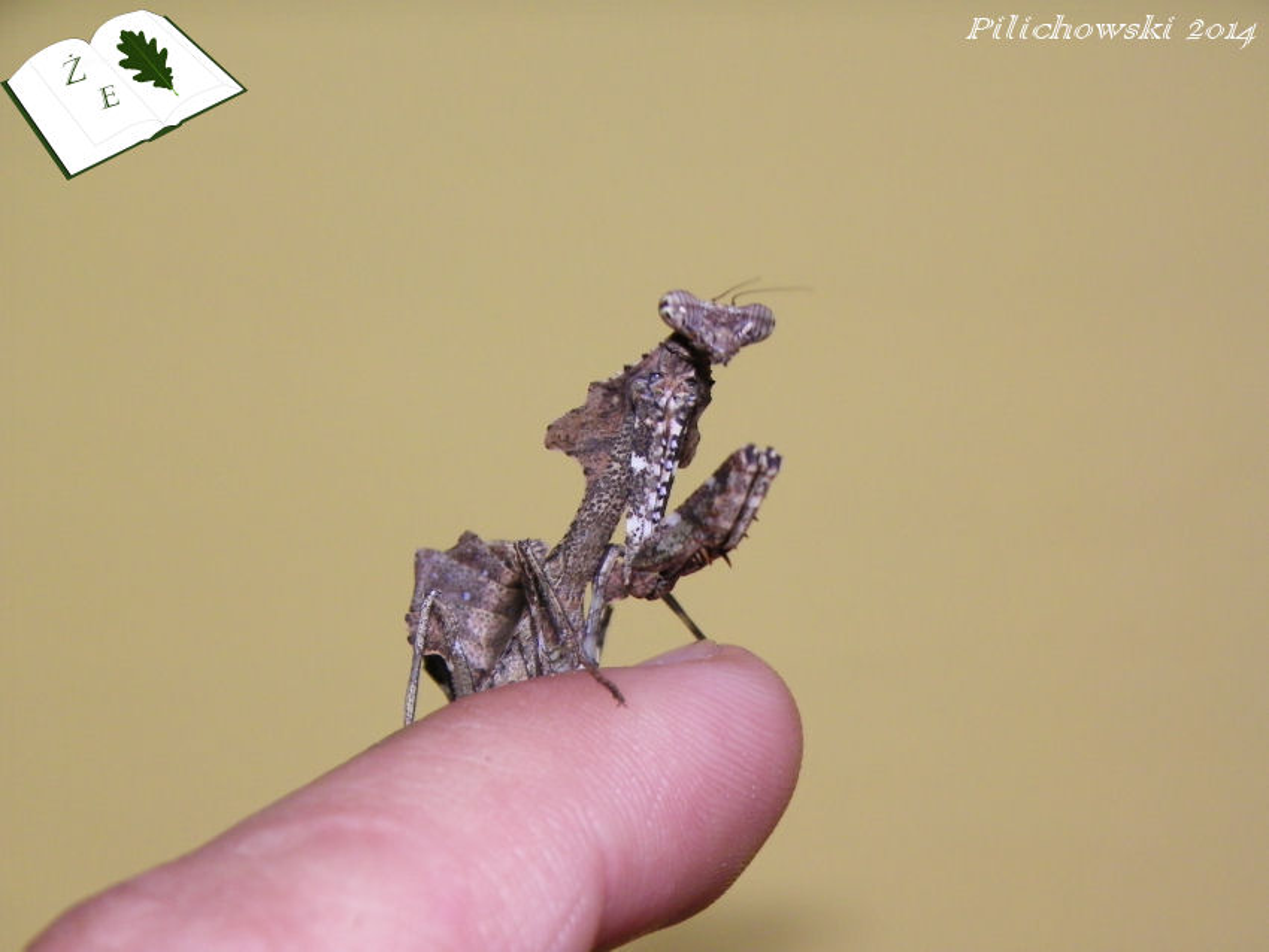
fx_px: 4070
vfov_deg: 13.3
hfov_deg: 17.7
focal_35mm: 111
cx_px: 634
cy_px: 476
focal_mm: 19.7
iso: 200
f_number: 4
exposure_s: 1/200
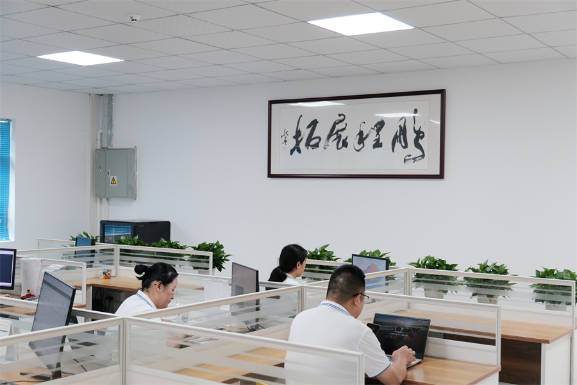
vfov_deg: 30.5
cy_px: 192
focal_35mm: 44
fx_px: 705
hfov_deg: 44.5
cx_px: 288
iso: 1250
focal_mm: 29.2
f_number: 2.8
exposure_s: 1/100
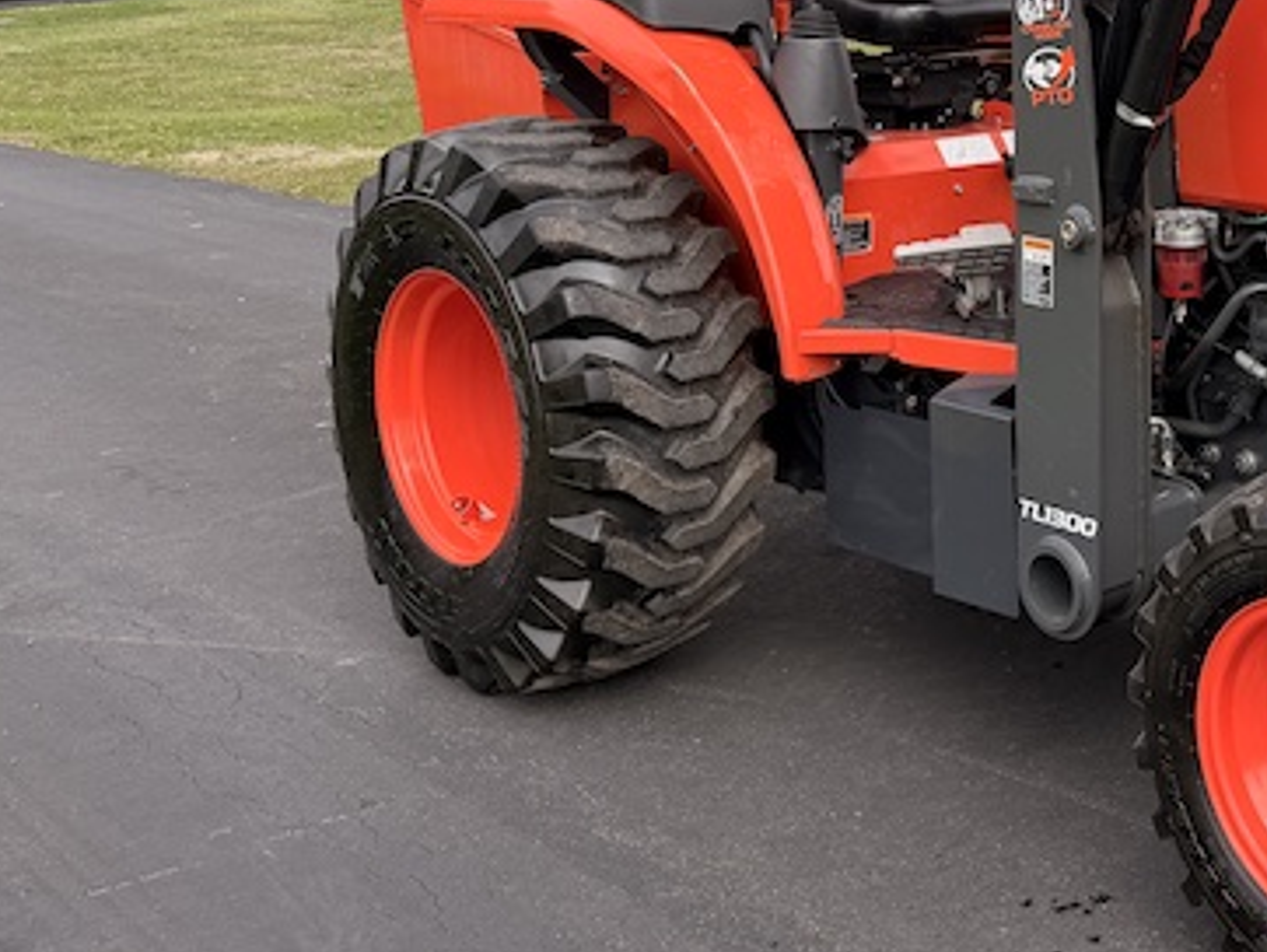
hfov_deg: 33.2
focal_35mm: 53
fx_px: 1941
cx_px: 1264
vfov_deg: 26.8
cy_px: 130
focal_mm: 6.76
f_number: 1.78
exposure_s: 1/2370
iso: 80
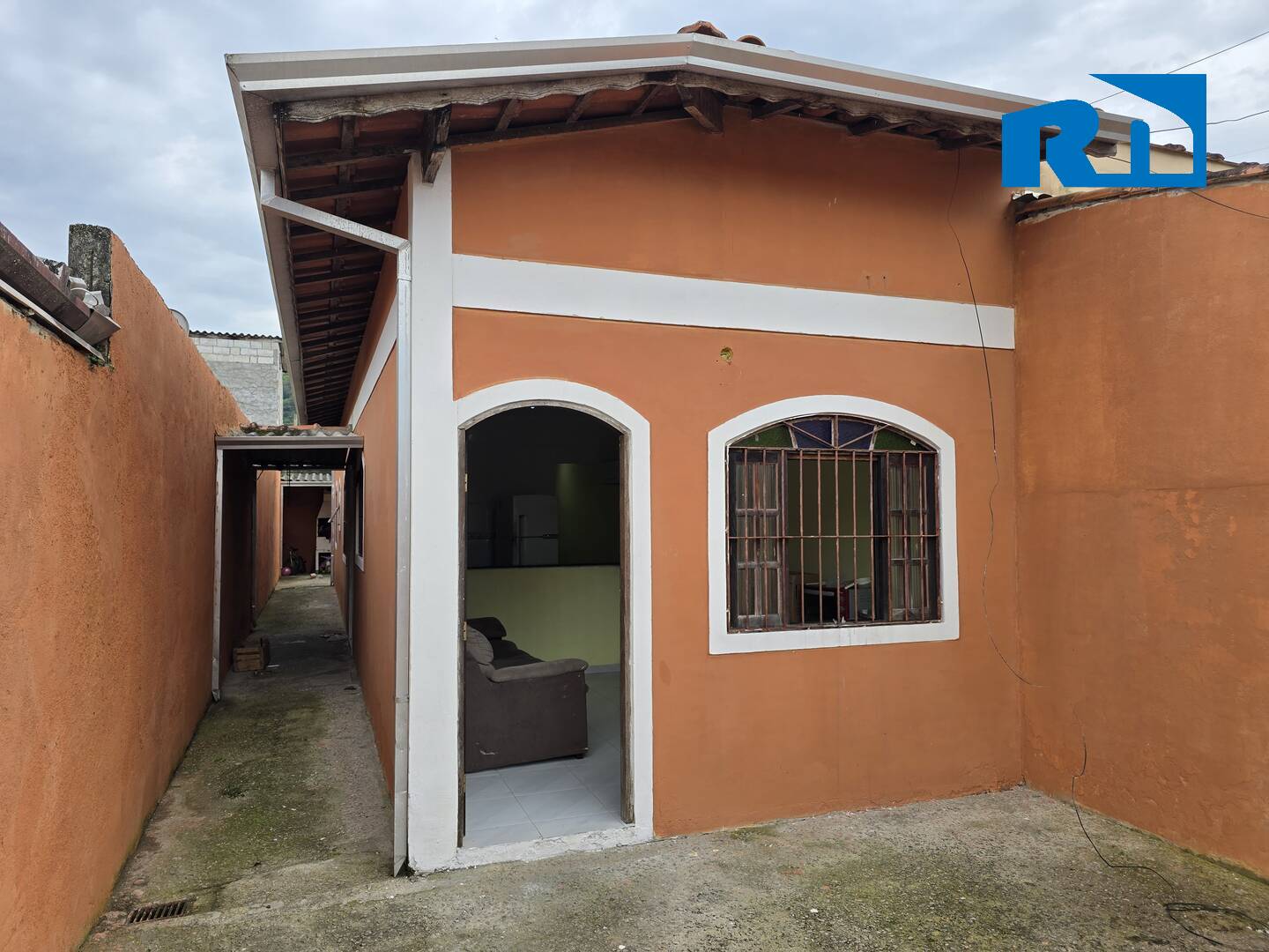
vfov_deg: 58.9
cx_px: 634
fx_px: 843
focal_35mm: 23
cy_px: 476
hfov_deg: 73.9
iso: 12
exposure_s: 1/443
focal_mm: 6.3
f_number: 1.7
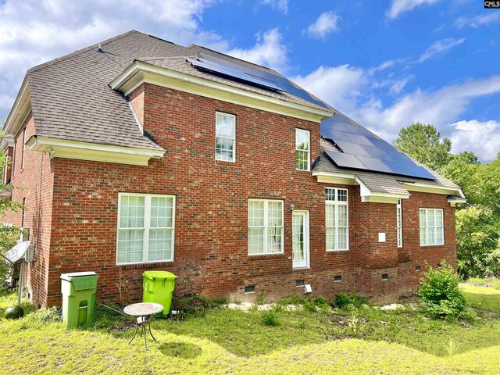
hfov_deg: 67.3
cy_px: 188
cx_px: 250
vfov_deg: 53.1
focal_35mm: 26
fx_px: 376
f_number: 1.5
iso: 50
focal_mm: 5.7
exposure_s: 1/1751
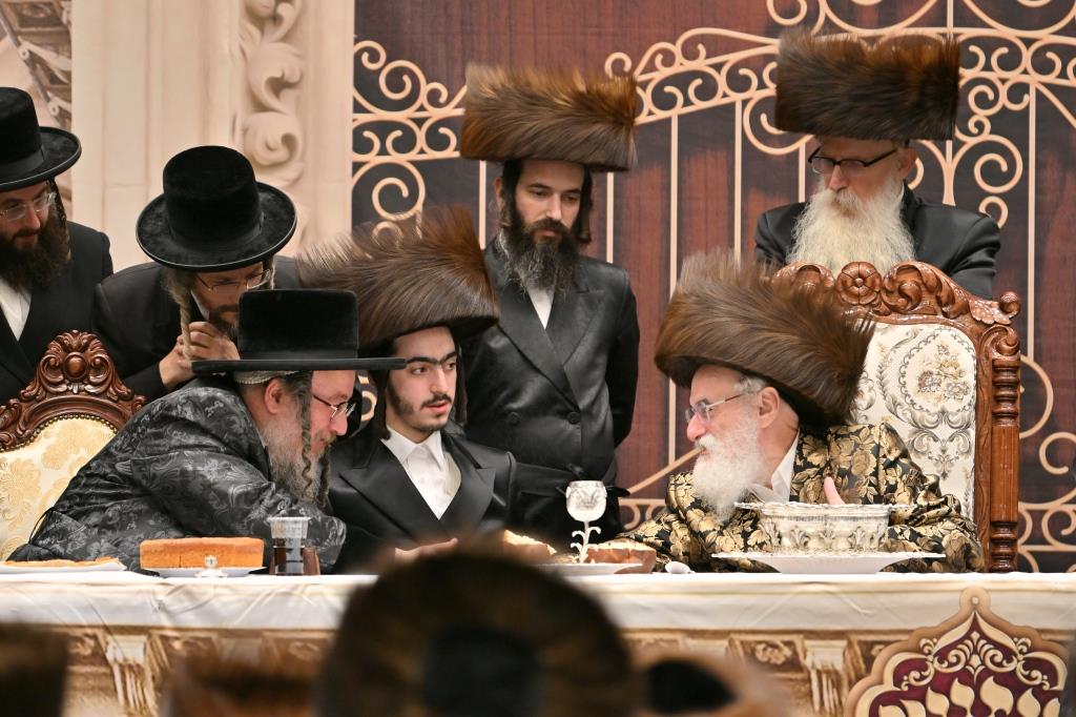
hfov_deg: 6.9
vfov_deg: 4.6
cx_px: 538
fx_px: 8963
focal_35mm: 300
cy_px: 358
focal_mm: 200
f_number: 2.8
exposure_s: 1/400
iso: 320
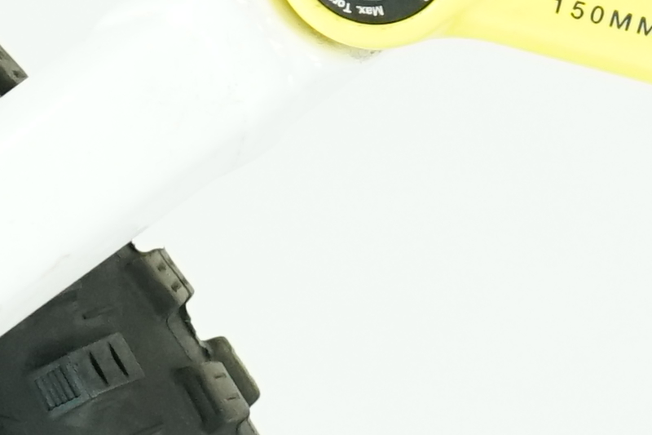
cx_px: 991
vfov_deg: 4.1
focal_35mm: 330
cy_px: 569
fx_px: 5975
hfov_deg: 6.2
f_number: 5
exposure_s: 1/200
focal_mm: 44
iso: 2000
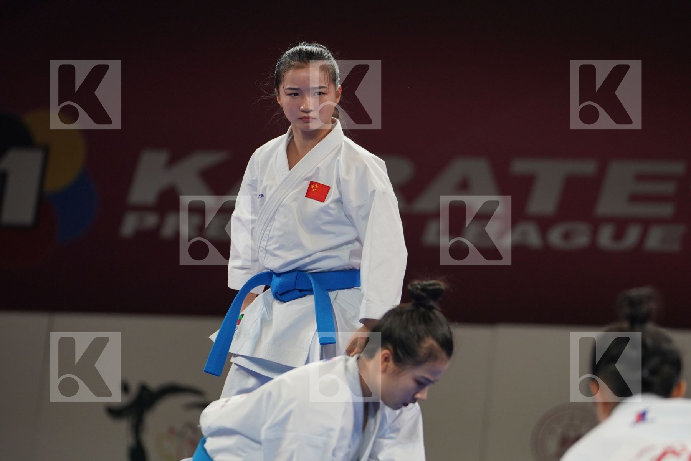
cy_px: 230
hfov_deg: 6.9
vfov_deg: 4.6
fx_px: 5758
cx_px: 346
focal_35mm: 300
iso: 800
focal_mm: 200
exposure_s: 1/500
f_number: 2.8
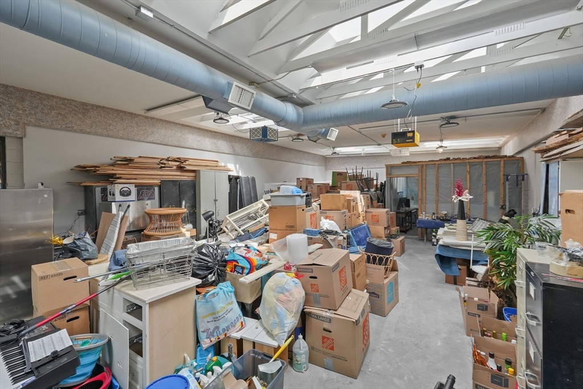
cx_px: 292
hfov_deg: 100.4
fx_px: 243
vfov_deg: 77.3
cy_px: 194
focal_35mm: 15
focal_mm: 10
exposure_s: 1/40
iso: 500
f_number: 6.3
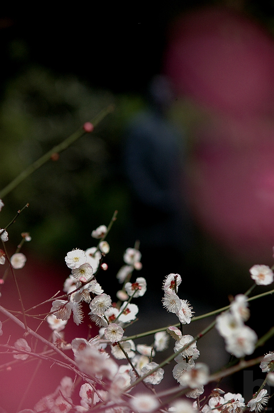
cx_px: 137
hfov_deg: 7.3
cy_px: 206
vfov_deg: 11.0
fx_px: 2145
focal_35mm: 188
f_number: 4.5
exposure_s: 1/500
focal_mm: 125
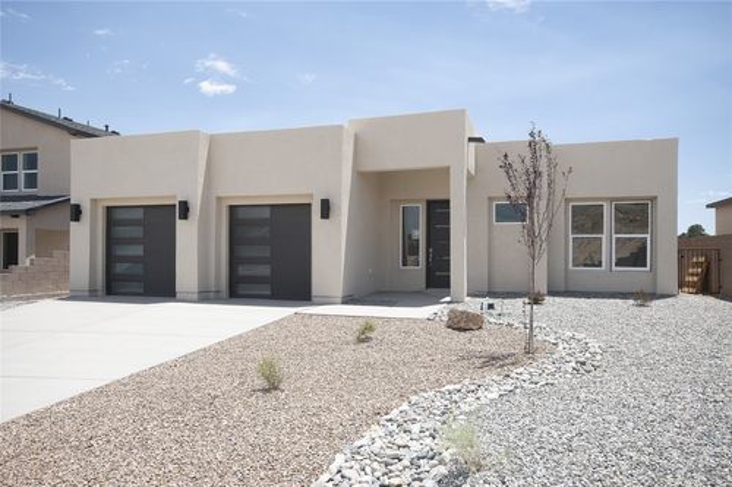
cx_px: 366
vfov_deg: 47.9
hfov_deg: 67.4
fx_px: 549
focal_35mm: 27
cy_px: 244
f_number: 13
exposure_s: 1/500
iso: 400
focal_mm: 18
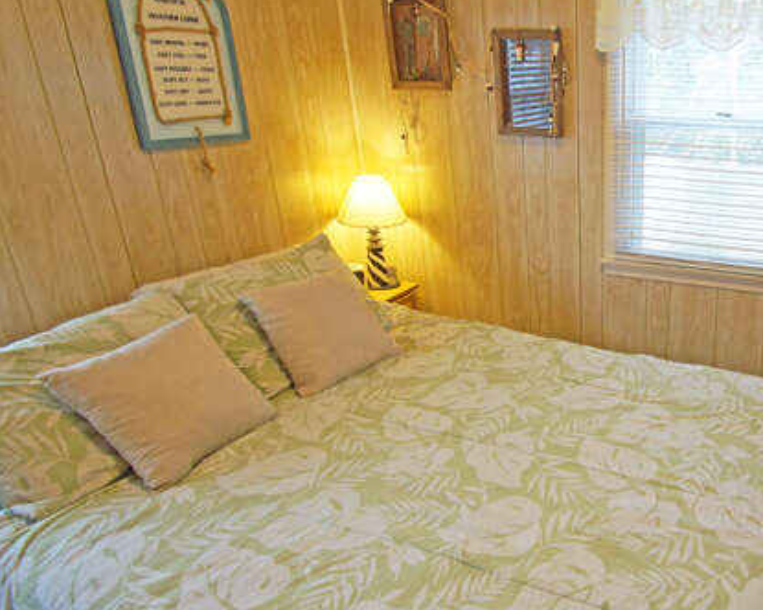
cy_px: 299
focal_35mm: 26
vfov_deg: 54.9
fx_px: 587
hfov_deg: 60.4
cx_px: 616
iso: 400
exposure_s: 1/60
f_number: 4
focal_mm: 10
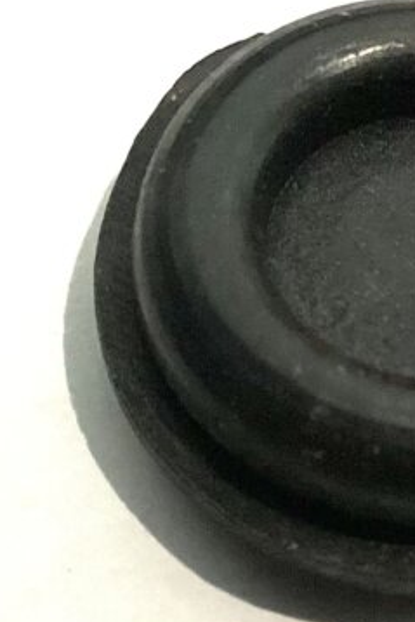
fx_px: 777
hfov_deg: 27.9
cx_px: 427
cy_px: 305
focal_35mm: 45
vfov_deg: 43.6
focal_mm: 3.3
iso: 250
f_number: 2.4
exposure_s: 1/60
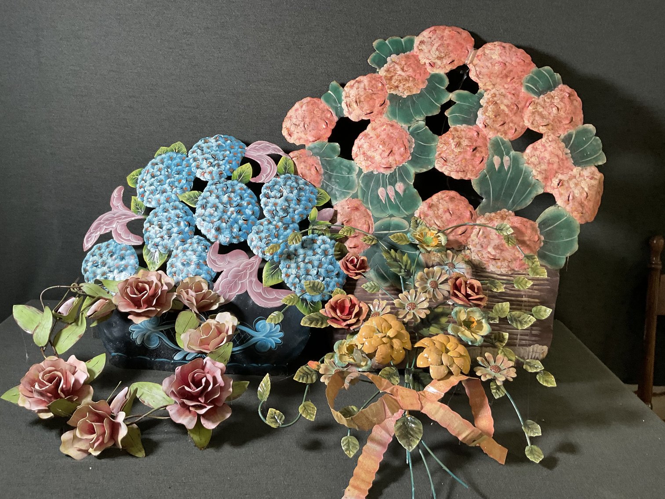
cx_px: 332
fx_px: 557
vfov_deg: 48.2
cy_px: 250
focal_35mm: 29
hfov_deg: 61.7
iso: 125
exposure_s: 1/50
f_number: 1.8
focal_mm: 3
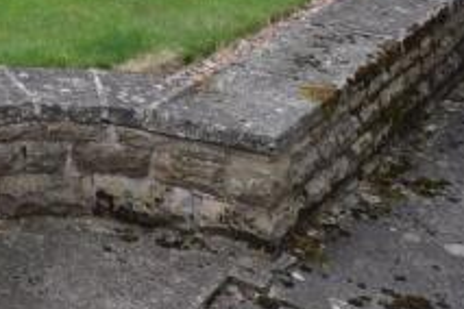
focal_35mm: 72
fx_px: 928
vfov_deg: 15.4
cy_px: -297
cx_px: -305
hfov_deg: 21.5
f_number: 5
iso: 400
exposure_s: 1/100
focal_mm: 10
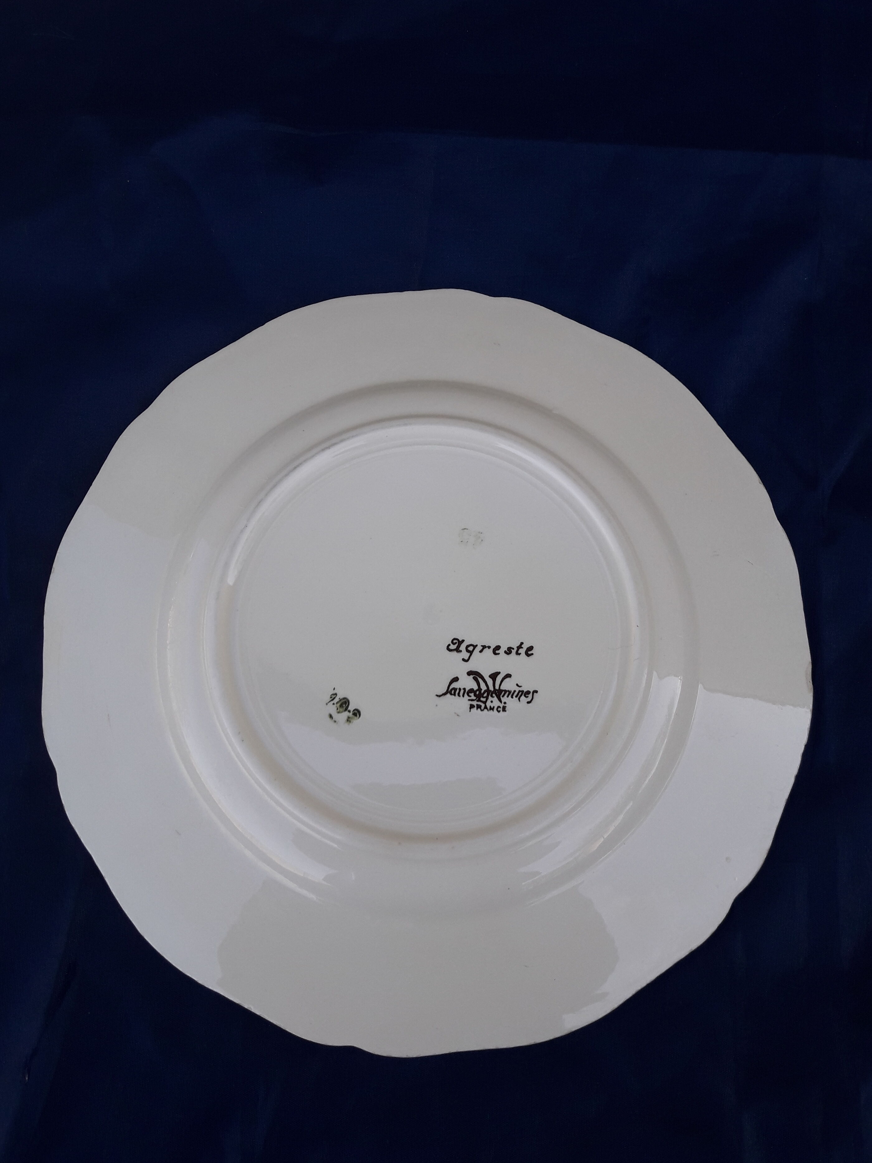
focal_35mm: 31
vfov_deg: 58.2
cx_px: 393
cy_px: 521
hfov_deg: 45.4
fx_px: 1041
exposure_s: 1/392
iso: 40
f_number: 1.9
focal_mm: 3.7
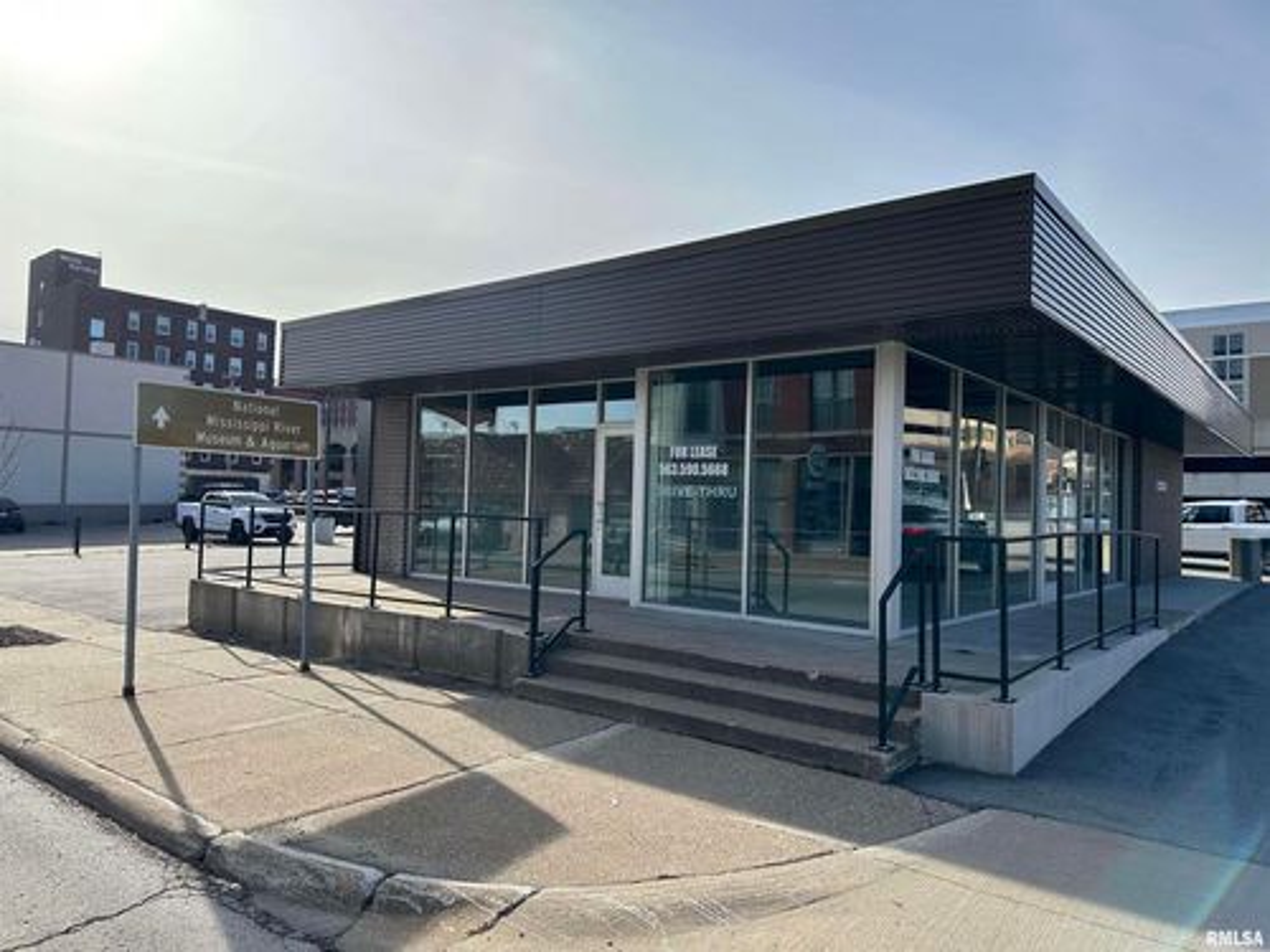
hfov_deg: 71.6
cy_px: 476
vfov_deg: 56.8
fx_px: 881
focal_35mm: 24
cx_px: 635
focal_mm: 6.86
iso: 80
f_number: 1.78
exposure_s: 1/4184
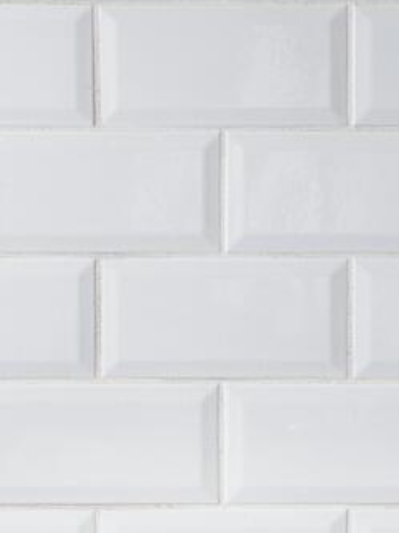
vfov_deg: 8.1
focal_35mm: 245
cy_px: 412
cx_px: 418
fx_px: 3773
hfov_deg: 6.0
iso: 100
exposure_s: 1/1.43
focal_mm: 120
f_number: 16
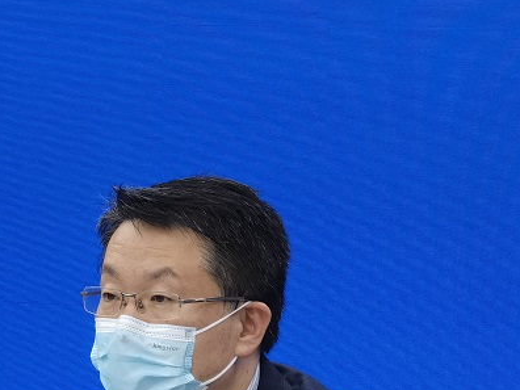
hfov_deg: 6.7
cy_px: 389
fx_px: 4446
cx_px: 135
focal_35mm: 296
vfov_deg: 5.0
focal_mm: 14.45
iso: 160
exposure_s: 1/50
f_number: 3.4
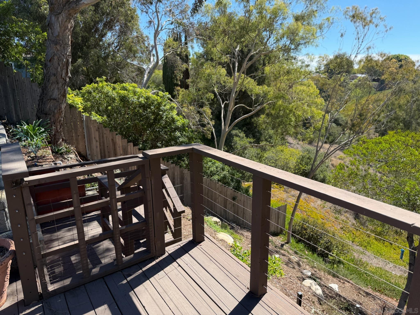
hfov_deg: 71.6
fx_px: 291
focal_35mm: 24
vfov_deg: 56.8
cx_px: 210
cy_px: 158
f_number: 1.78
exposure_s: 1/1653
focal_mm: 6.76
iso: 80
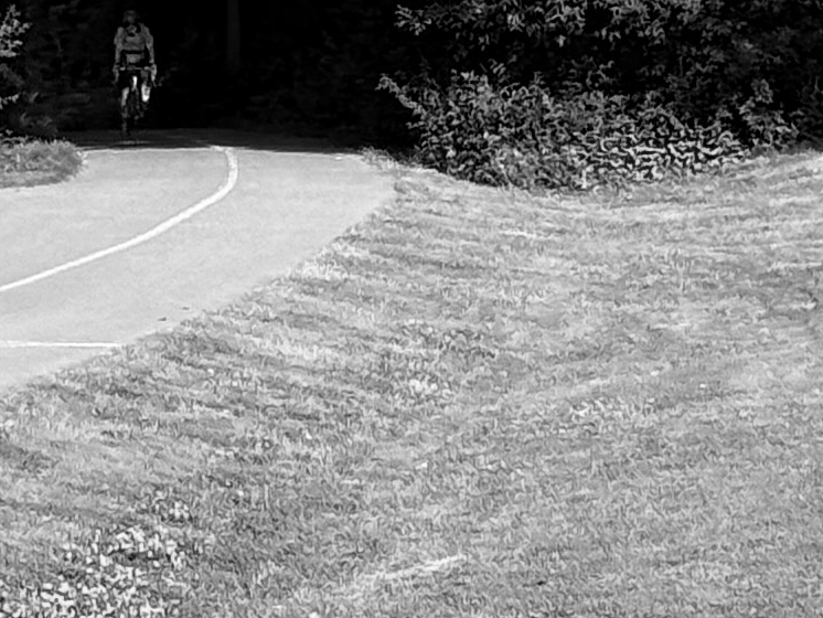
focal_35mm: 149
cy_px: 380
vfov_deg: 10.0
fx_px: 3544
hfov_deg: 12.8
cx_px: -281
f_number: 1.78
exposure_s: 1/1795
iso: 64
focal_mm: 6.76
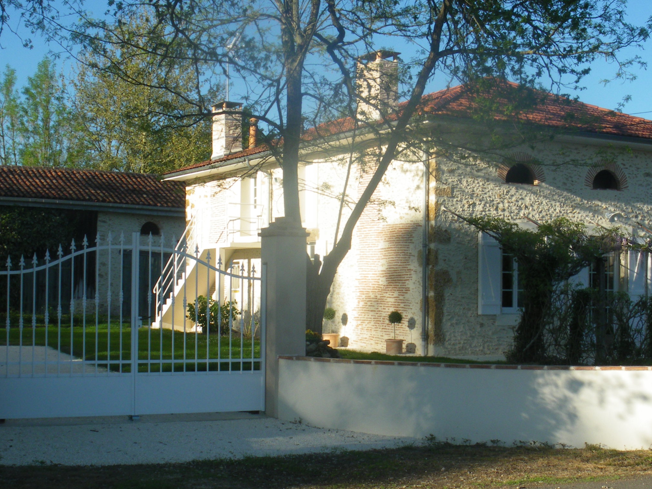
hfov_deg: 33.2
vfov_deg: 25.2
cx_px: 371
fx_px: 1092
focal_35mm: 58
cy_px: 268
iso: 64
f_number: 5.4
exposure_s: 1/200
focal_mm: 6.3
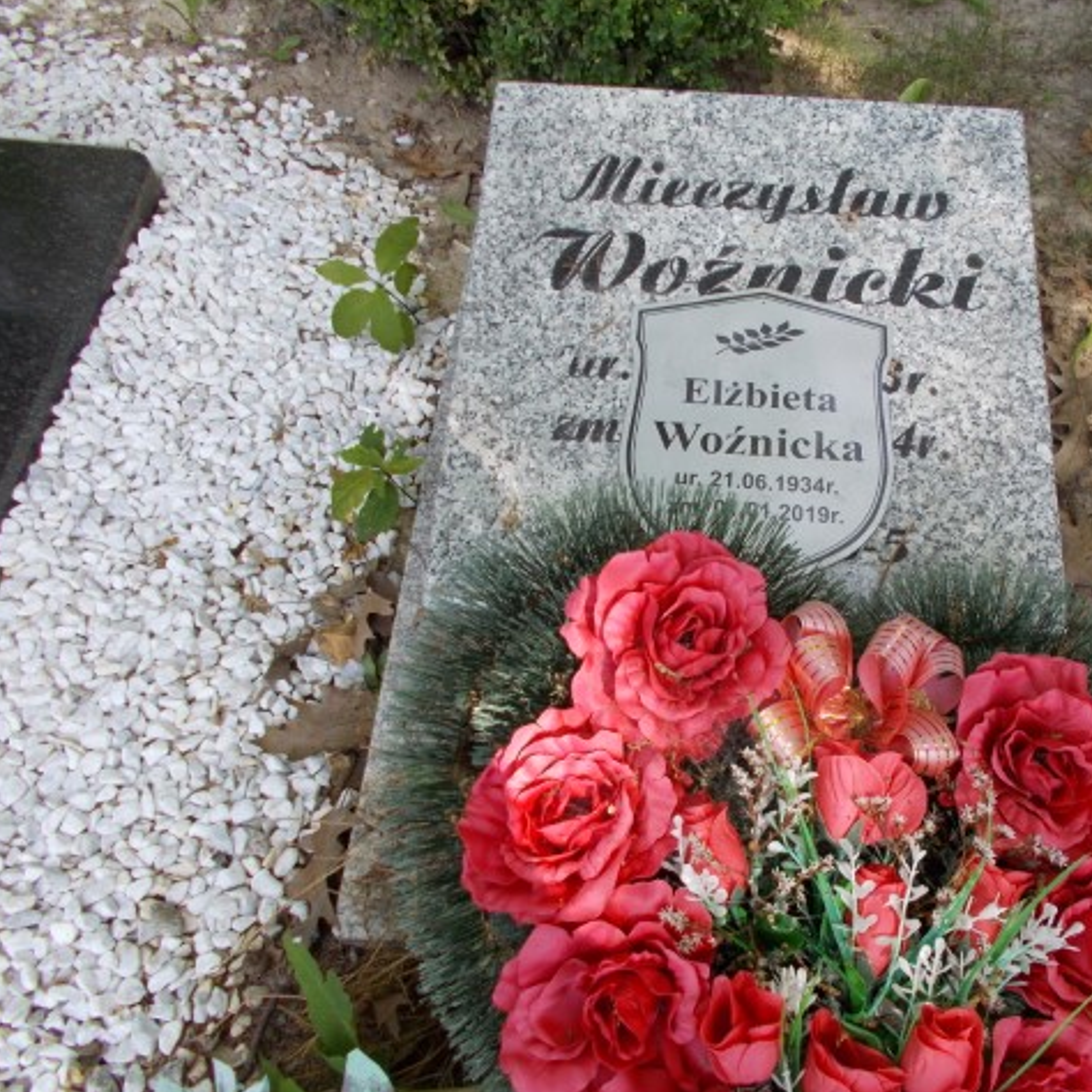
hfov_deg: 51.7
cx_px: 712
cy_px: 544
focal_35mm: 31
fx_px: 1106
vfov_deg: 52.5
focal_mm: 4.6
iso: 80
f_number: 3.2
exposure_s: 1/125
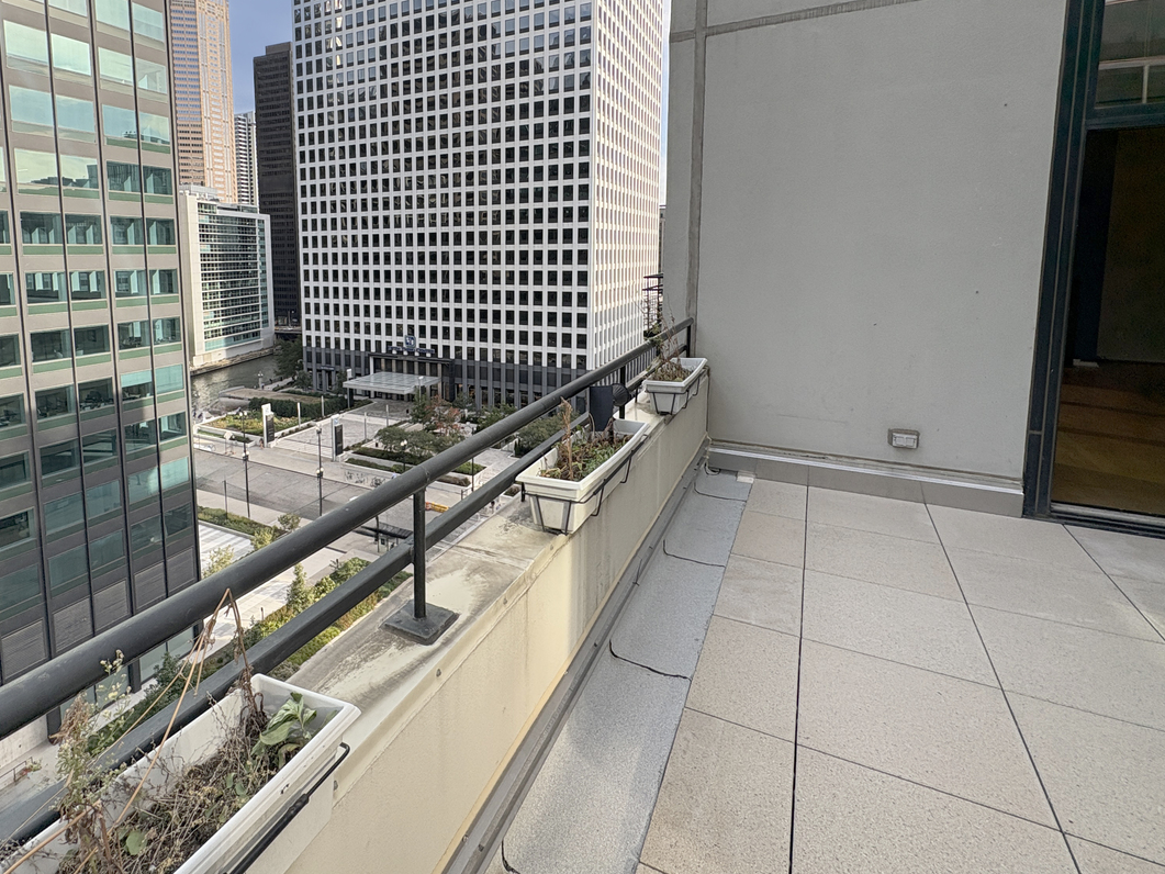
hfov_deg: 83.6
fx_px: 640
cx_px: 462
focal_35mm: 19
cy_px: 322
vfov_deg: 67.5
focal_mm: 2.22
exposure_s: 1/433
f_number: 2.2
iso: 50
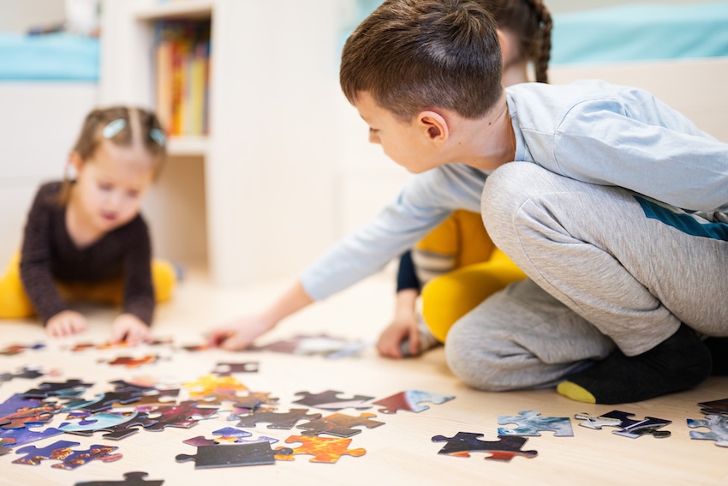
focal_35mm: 50
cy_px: 243
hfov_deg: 39.6
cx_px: 364
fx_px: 1011
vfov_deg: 27.0
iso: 200
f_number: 1.3
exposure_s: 1/50
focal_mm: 50
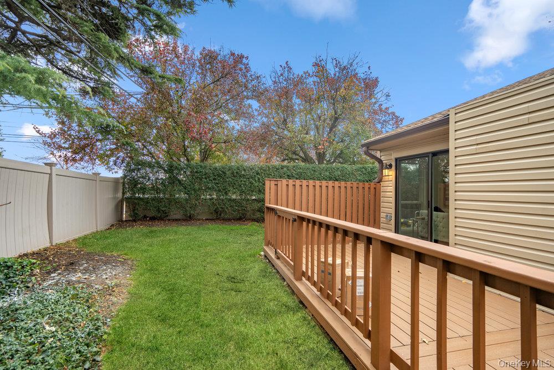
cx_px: 277
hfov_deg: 96.7
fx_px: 246
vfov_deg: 73.8
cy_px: 185
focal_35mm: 16
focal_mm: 16
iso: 400
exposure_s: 1/640
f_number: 4
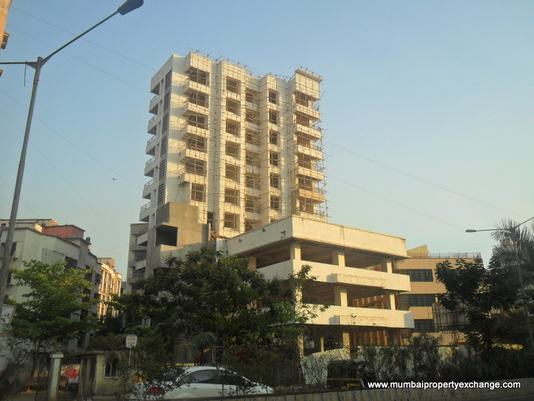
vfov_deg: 44.2
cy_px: 200
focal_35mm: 32
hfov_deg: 56.8
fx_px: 494
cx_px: 267
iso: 100
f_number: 3.7
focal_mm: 5.7
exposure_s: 1/350
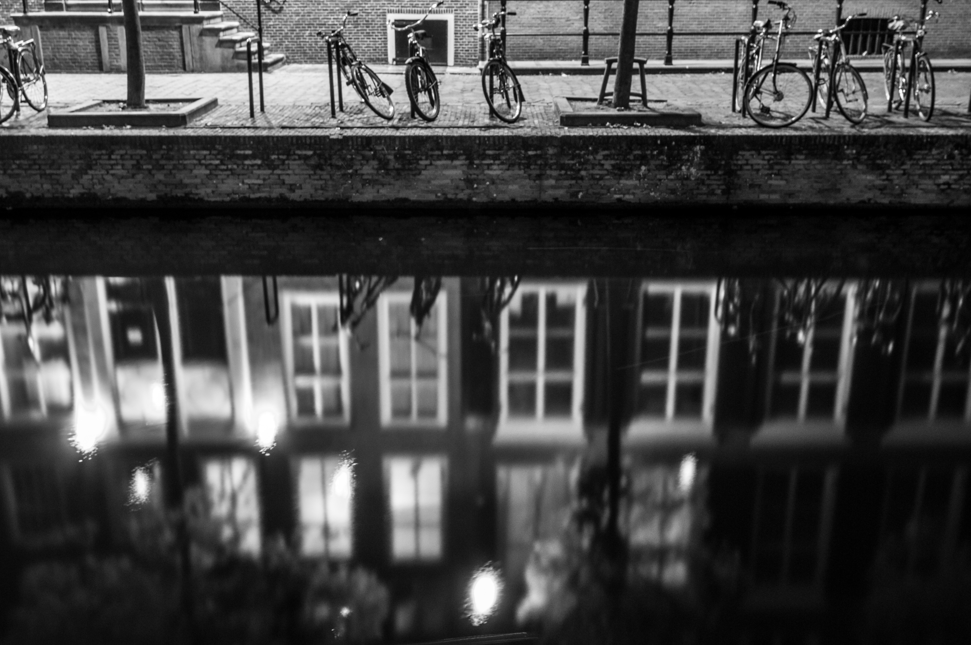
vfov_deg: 35.0
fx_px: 1024
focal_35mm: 38
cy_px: 336
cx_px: 472
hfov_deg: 50.7
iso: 200
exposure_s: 30
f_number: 10
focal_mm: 24
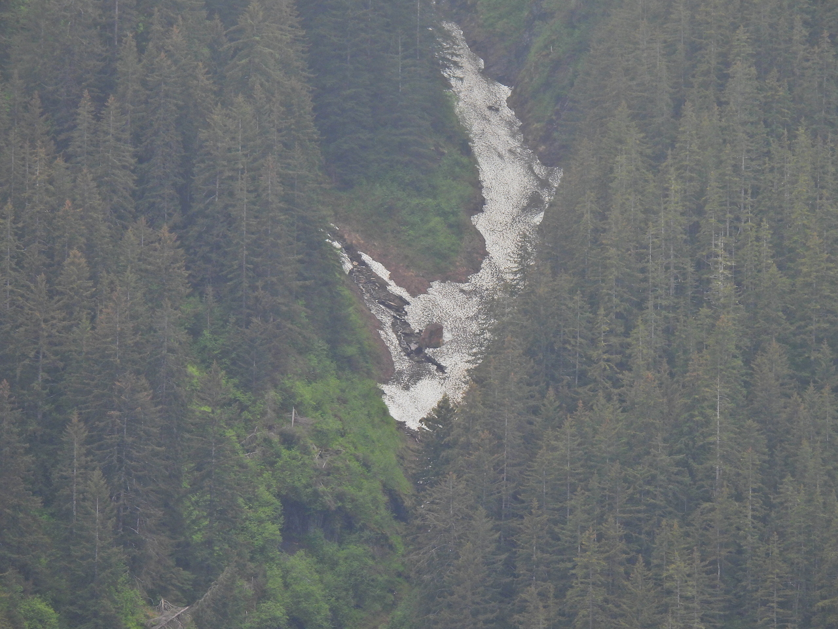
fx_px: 9683
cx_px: 419
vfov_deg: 3.7
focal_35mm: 400
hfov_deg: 5.0
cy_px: 314
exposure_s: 1/125
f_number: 5
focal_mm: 71.4
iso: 140
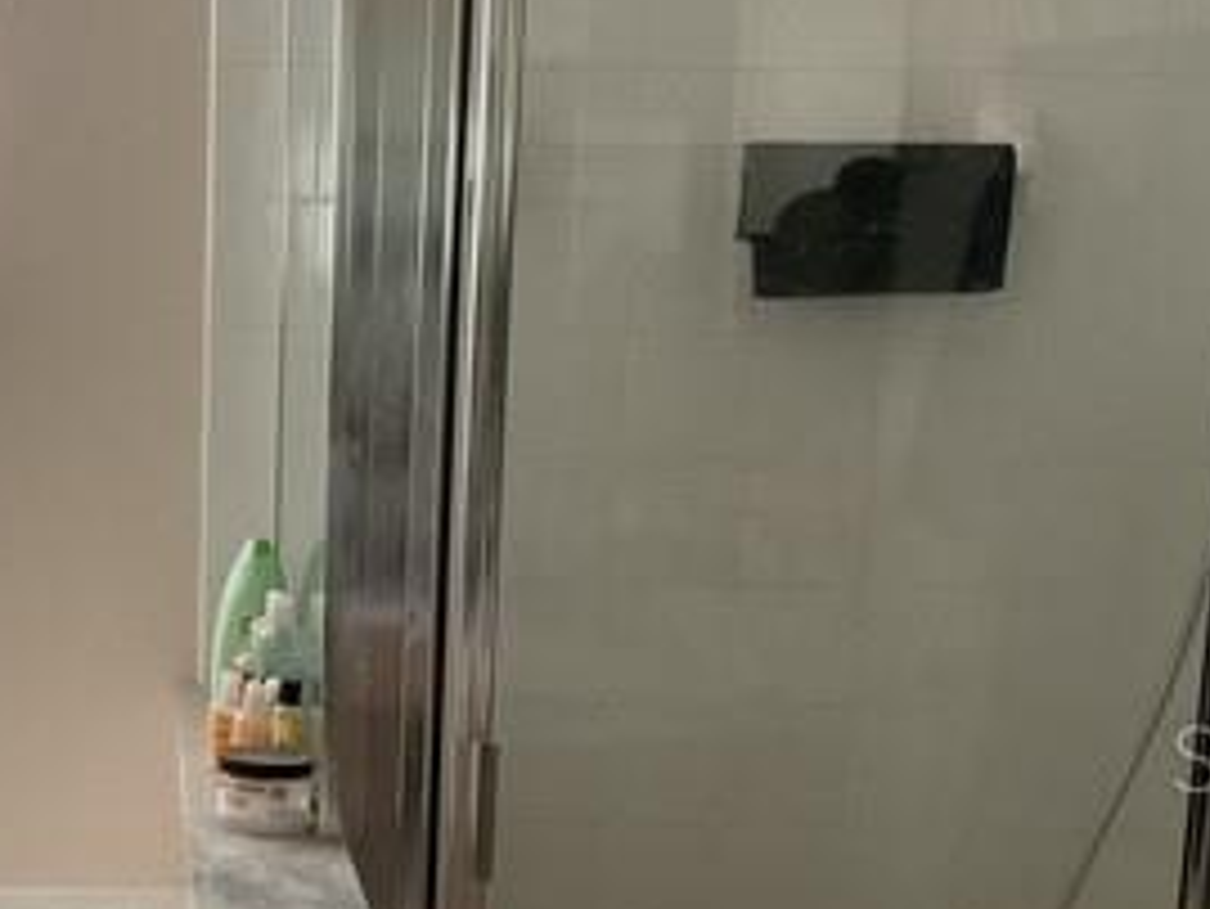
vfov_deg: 21.0
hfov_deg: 27.3
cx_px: 157
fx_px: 2413
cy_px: 756
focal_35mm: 69
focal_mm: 3
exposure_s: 1/60
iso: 200
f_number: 1.8
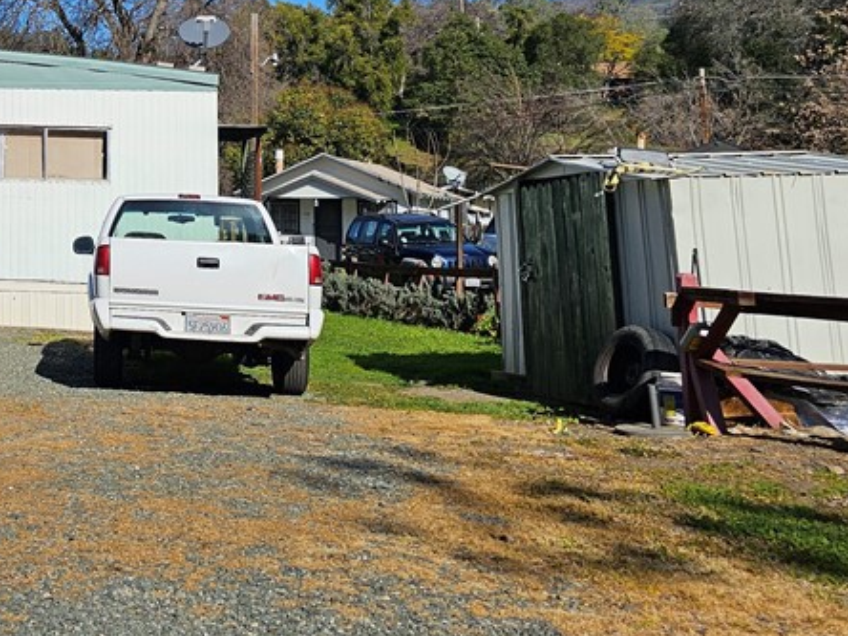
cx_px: -90
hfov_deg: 31.9
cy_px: 101
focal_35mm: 53
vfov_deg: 26.8
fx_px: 1298
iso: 12
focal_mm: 6.3
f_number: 1.7
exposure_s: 1/1628
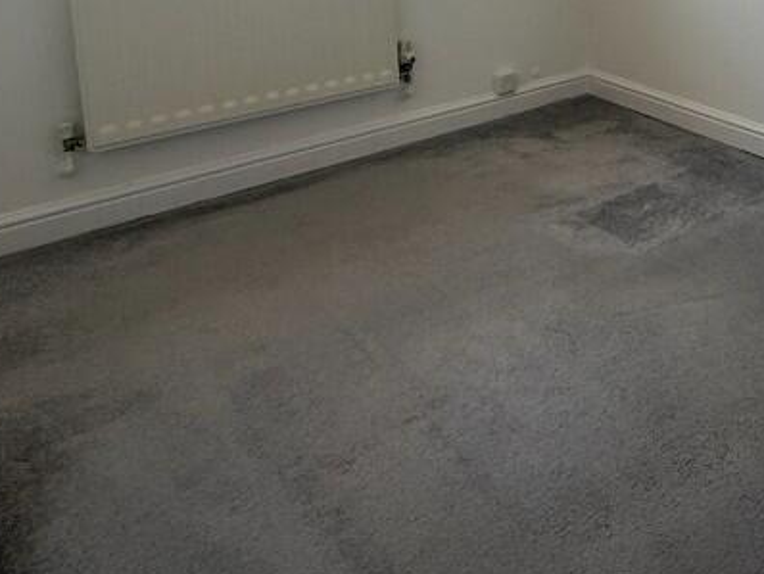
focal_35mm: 36
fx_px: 795
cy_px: -63
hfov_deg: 41.4
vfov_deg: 34.2
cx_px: 831
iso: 64
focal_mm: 2.22
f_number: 2.2
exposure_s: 1/106
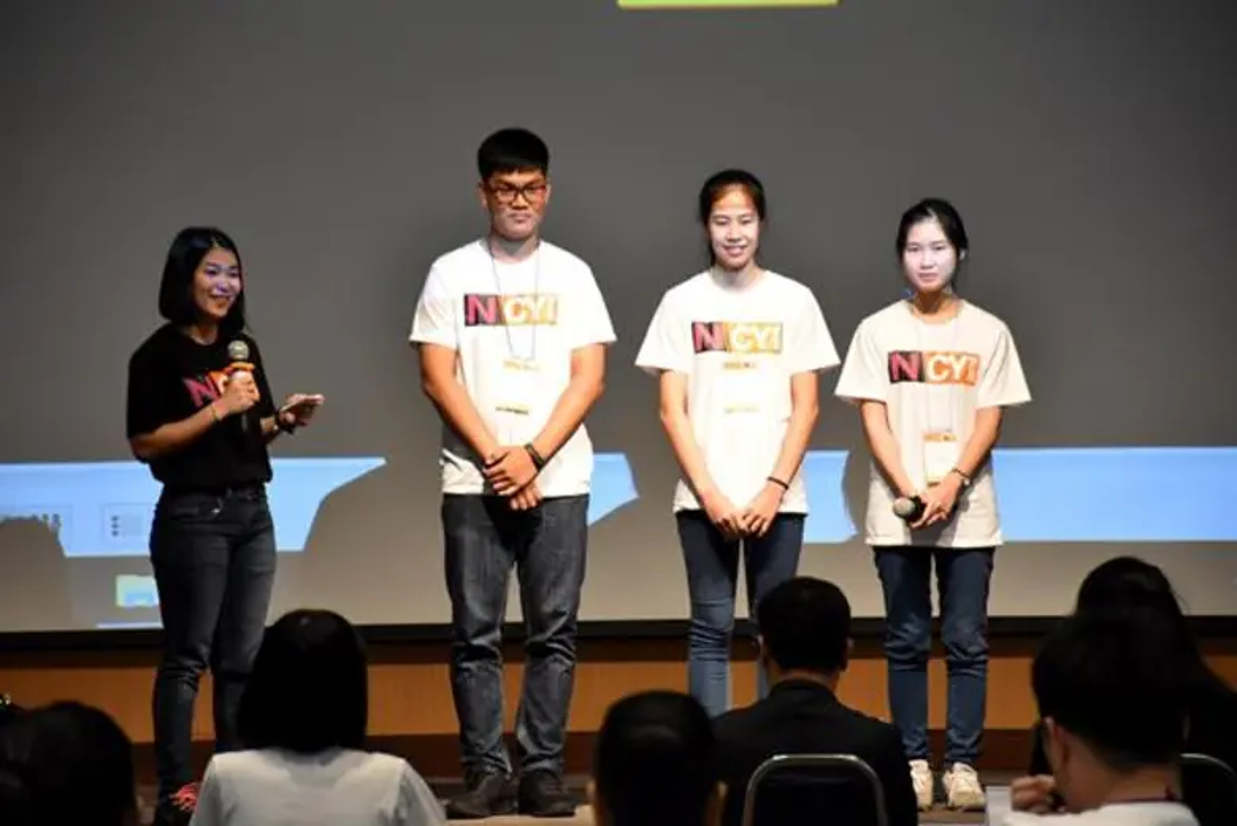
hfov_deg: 9.8
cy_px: 413
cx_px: 618
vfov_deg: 6.6
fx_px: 7220
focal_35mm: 210
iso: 3200
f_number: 5.6
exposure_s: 1/125
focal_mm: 140
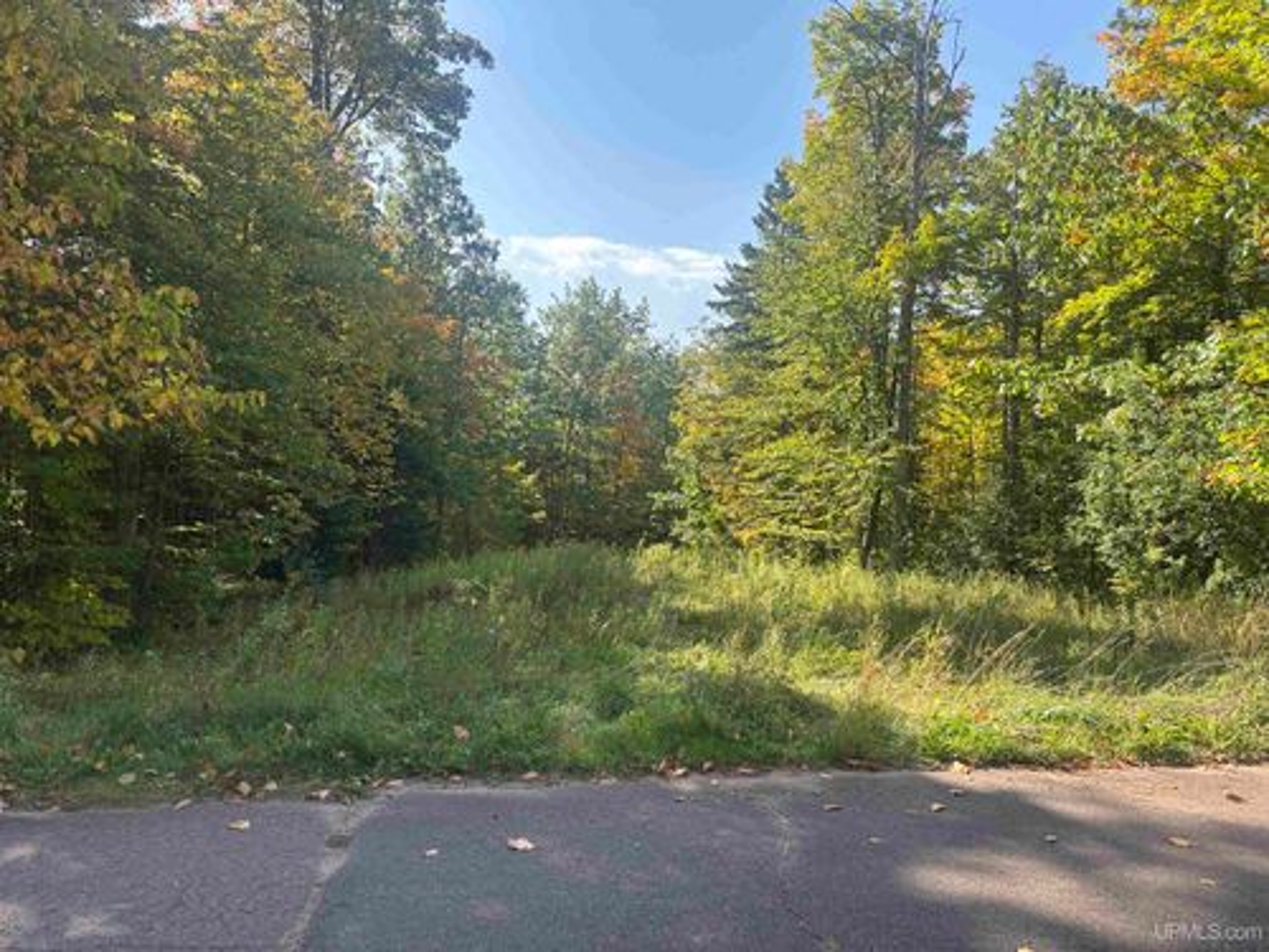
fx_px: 953
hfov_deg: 67.3
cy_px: 476
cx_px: 634
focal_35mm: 26
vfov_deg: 53.1
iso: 50
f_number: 1.6
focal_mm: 5.96
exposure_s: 1/1037
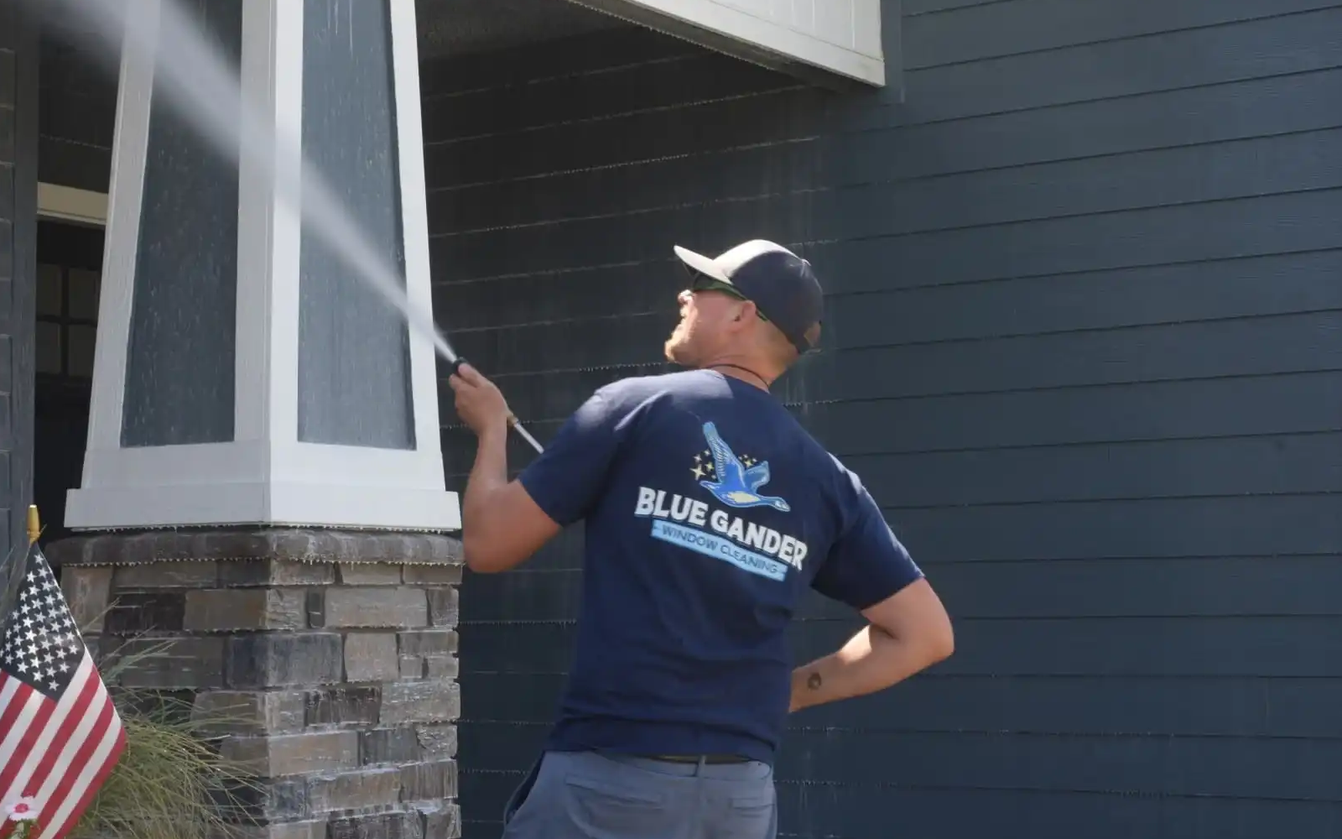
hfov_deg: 31.5
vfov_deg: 20.0
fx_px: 2377
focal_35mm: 65
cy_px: 444
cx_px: 676
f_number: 13
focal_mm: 42
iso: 200
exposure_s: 1/50
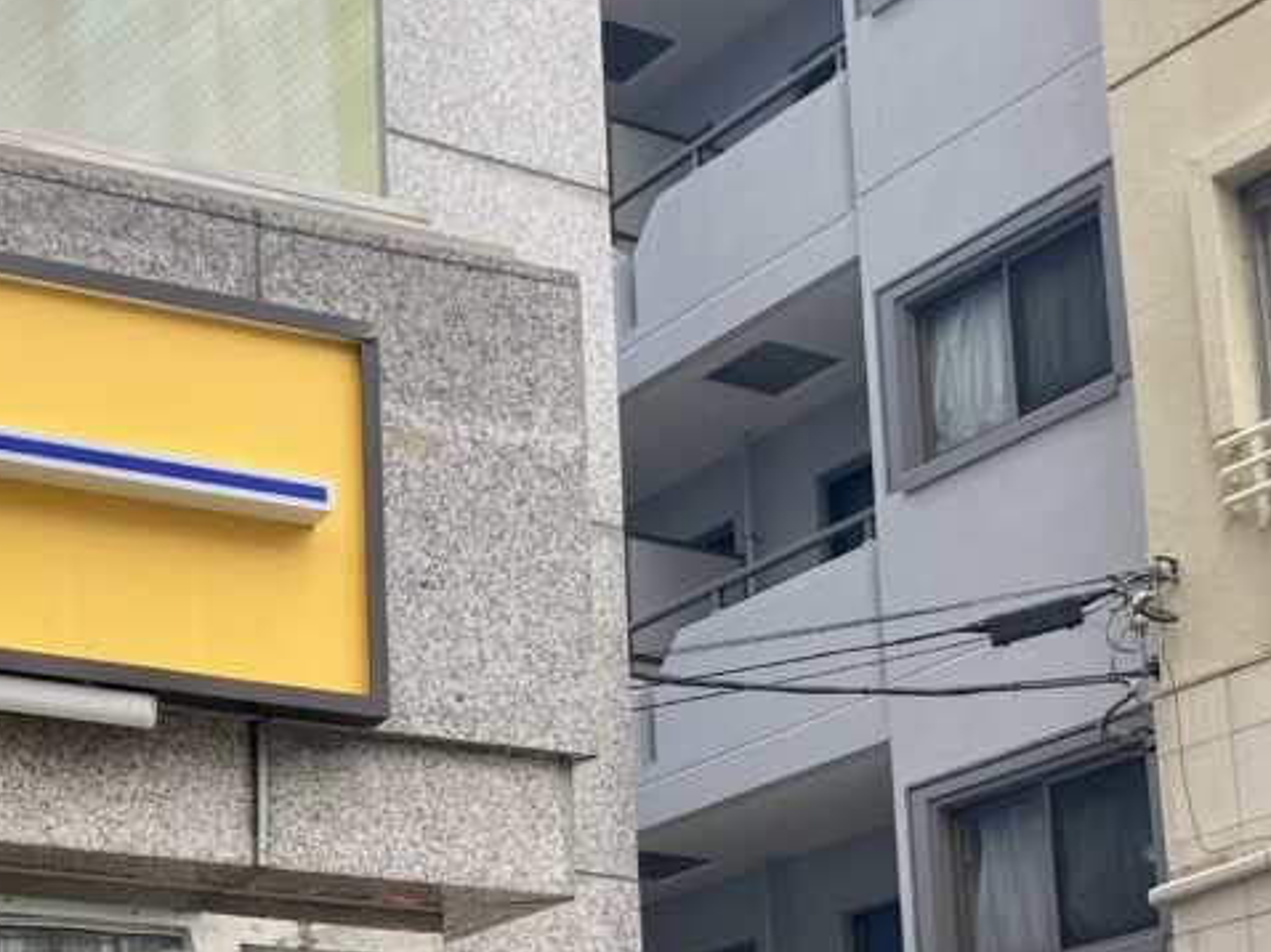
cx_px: 170
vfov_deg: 19.0
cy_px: 979
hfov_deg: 25.3
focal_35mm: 75
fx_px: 2752
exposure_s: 1/445
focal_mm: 3.99
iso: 20
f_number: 1.8
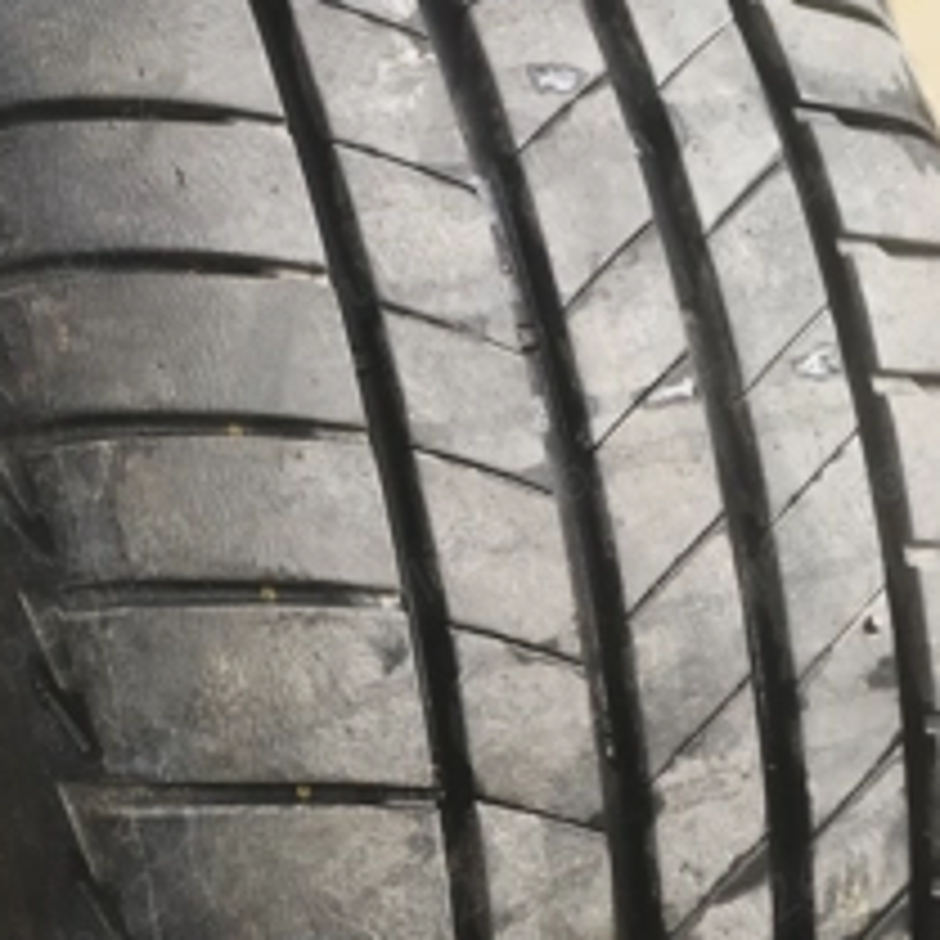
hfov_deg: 34.2
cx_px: 288
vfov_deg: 34.3
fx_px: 1505
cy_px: 643
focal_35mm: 49
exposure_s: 1/100
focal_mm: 4.15
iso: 25
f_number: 2.2
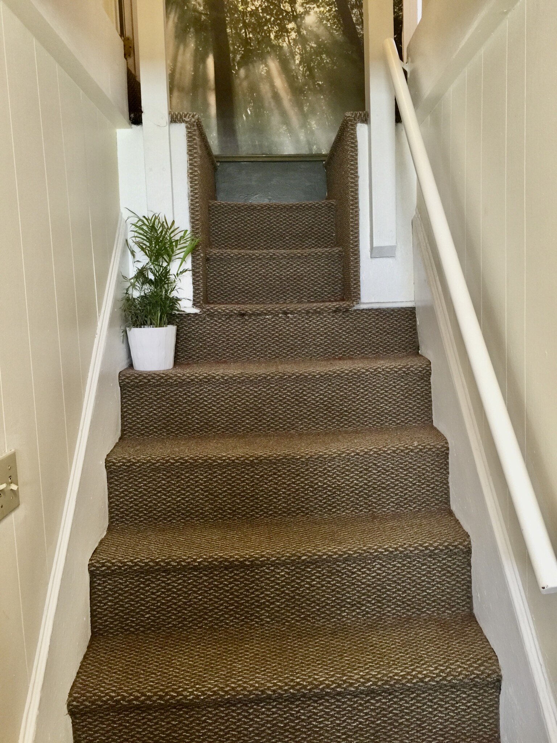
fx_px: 622
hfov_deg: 48.2
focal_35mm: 29
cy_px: 372
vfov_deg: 61.7
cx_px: 278
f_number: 2.2
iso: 64
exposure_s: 1/15
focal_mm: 4.15
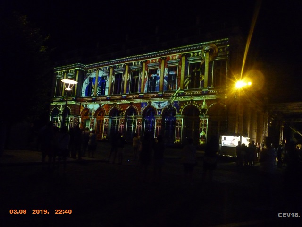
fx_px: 253
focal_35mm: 29
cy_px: 114
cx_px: 151
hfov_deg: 61.7
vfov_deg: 48.2
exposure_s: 1/8
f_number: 3.3
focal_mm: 5.2
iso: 800
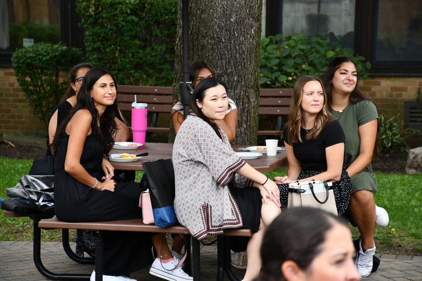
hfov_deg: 14.5
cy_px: 140
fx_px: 1664
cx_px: 211
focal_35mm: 142
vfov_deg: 9.7
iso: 450
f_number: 5.3
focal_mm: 95
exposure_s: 1/250
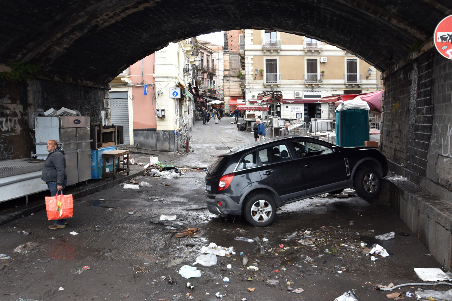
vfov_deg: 41.7
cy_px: 150
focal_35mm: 32
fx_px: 395
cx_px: 226
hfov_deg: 59.5
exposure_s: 1/80
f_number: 4.5
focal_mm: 21
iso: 400
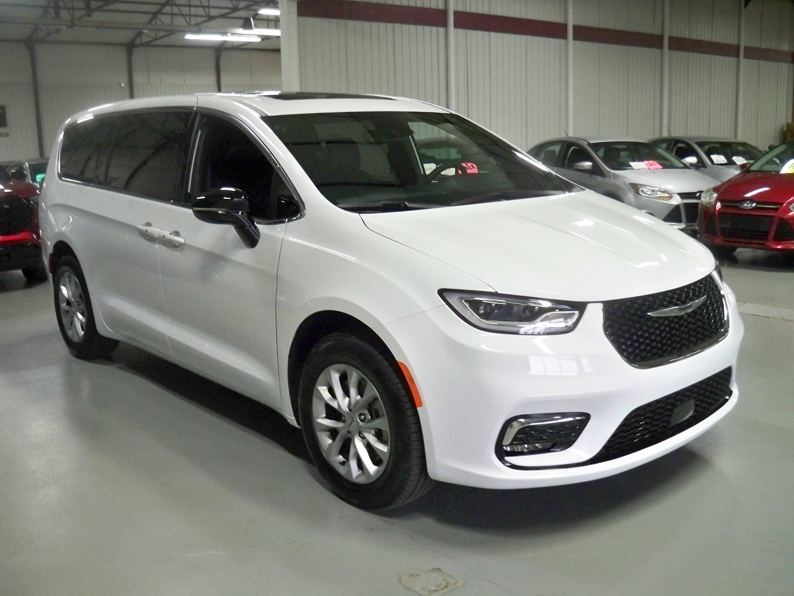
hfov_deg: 52.6
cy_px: 298
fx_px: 803
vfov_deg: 40.7
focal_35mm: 35
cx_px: 397
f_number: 3.1
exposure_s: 1/60
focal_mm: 6.3
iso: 500
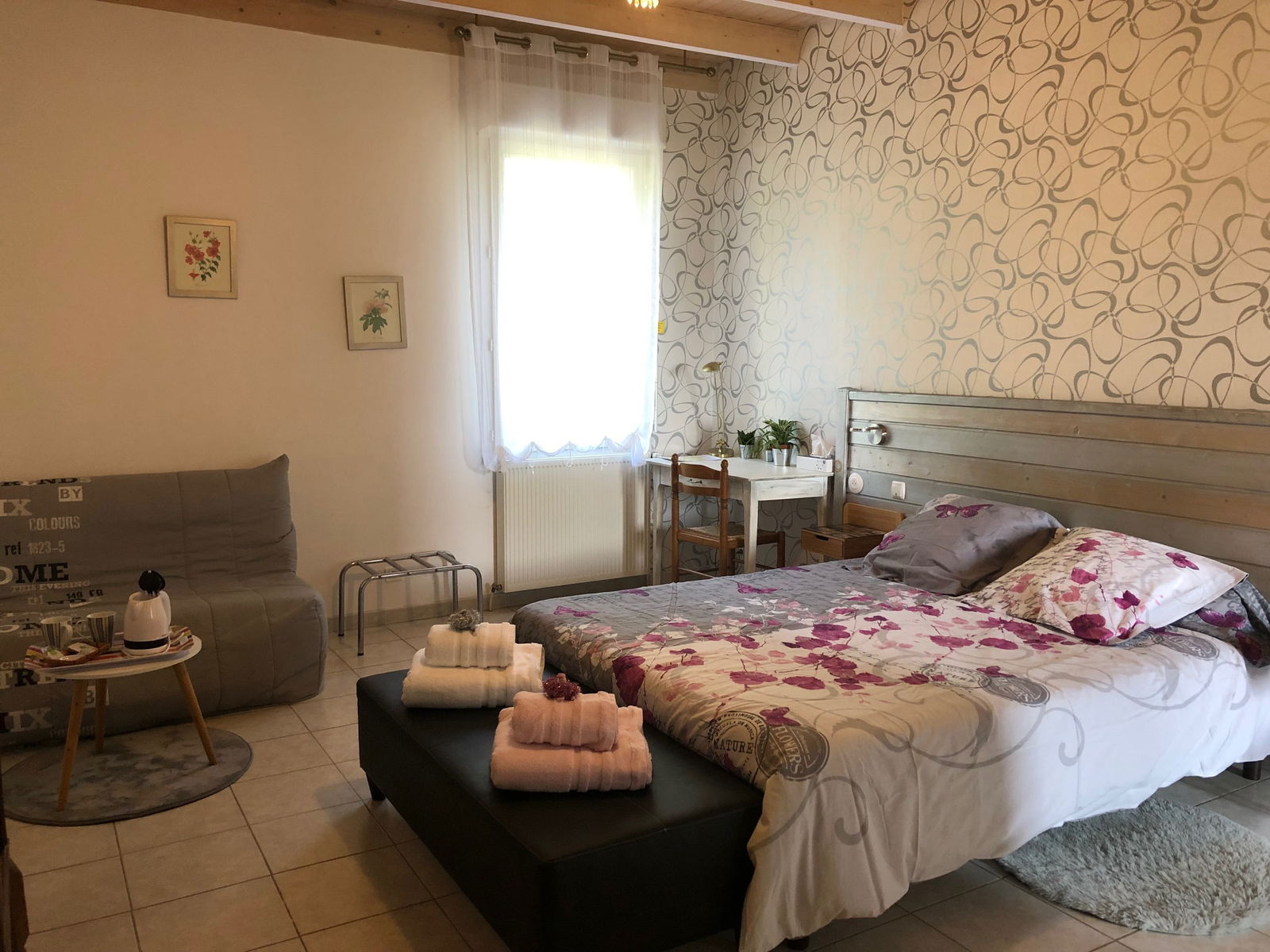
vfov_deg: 49.7
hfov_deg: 63.4
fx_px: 1027
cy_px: 476
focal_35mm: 28
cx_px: 635
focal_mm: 3.99
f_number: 1.8
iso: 50
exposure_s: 1/17
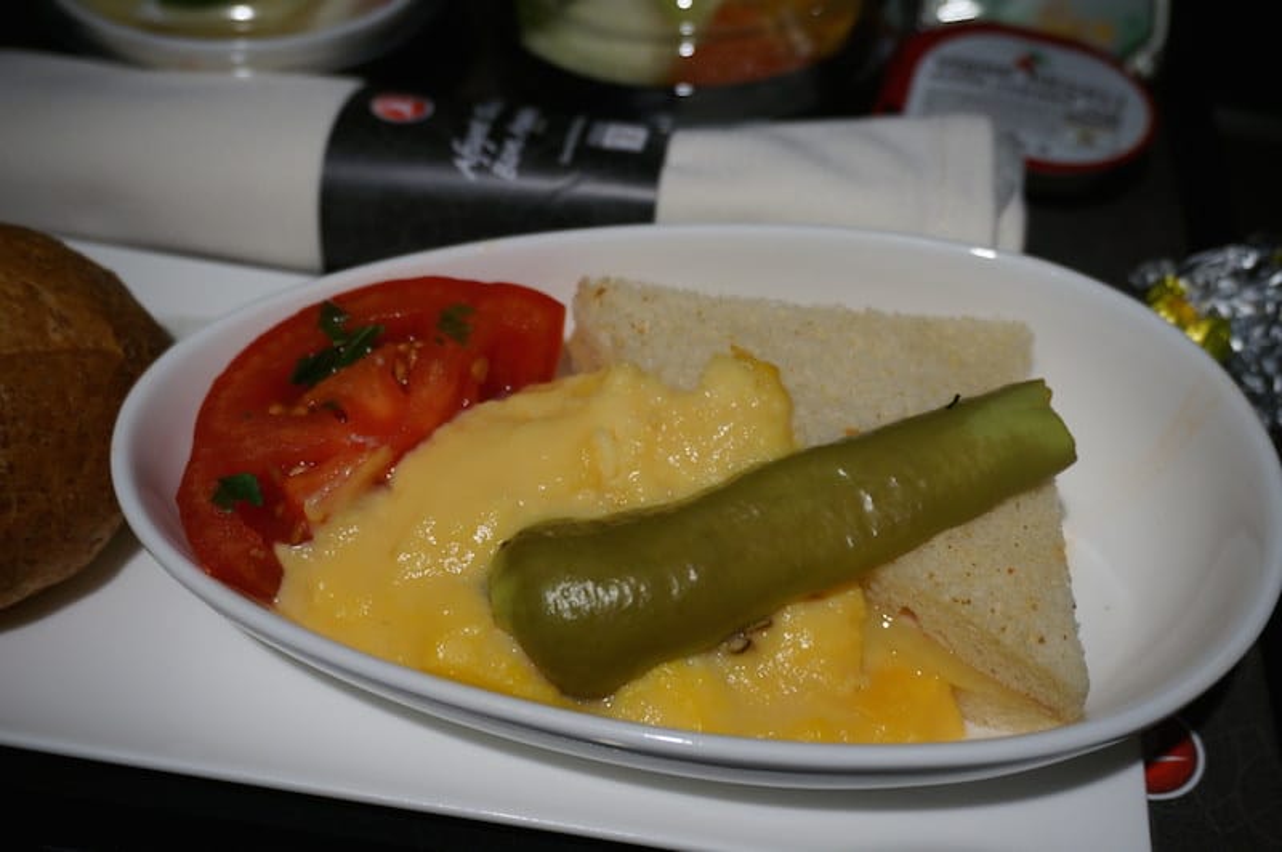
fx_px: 1494
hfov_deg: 46.4
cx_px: 641
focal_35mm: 42
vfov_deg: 31.8
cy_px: 426
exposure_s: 1/60
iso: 320
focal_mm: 28
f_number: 4.5
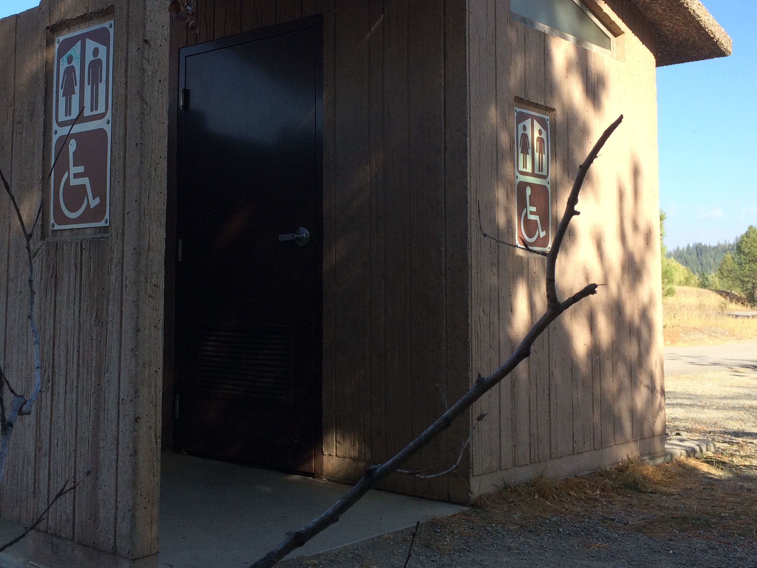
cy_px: 194
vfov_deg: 32.6
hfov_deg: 42.6
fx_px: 962
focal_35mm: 44
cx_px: 286
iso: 32
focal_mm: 4.15
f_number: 2.2
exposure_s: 1/720
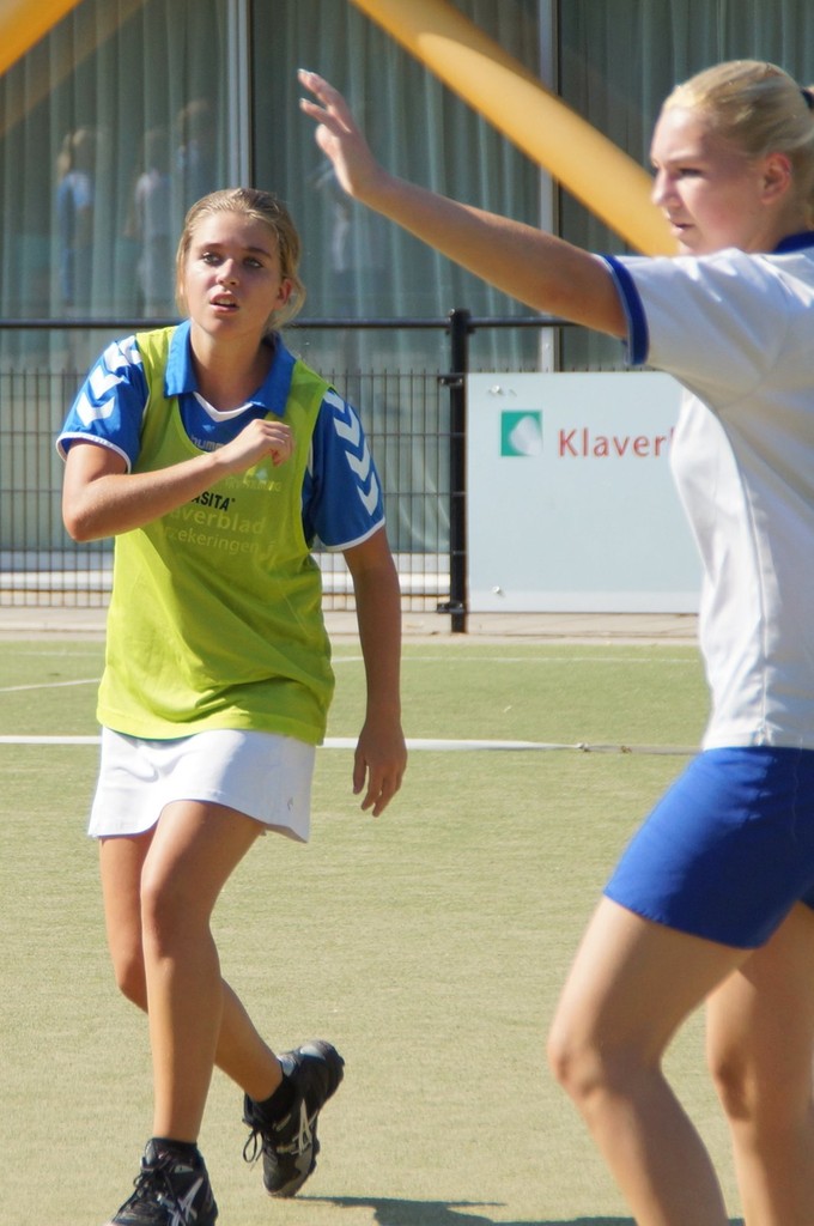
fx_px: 6886
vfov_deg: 10.2
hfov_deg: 6.8
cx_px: 407
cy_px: 613
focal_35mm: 202
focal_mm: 135
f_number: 6.3
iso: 250
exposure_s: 1/1000
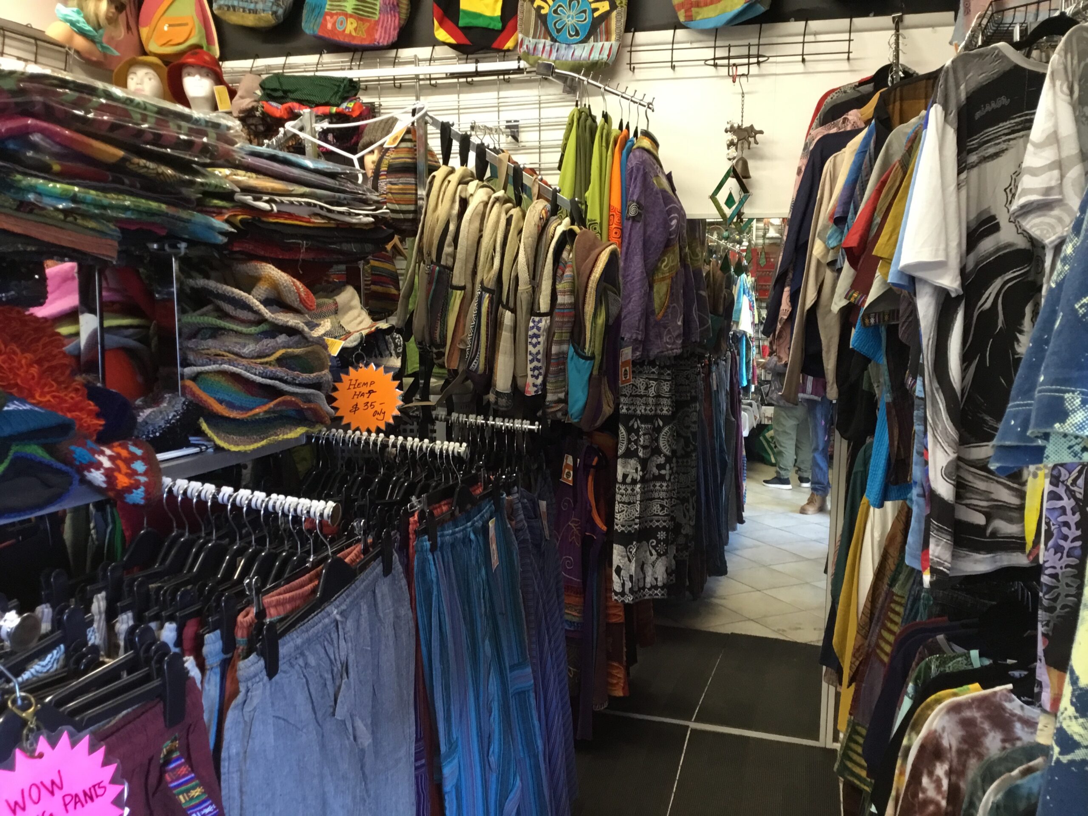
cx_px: 544
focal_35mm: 31
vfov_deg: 45.4
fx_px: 974
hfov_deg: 58.4
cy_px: 408
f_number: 2.4
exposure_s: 1/33
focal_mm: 3.3
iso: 125
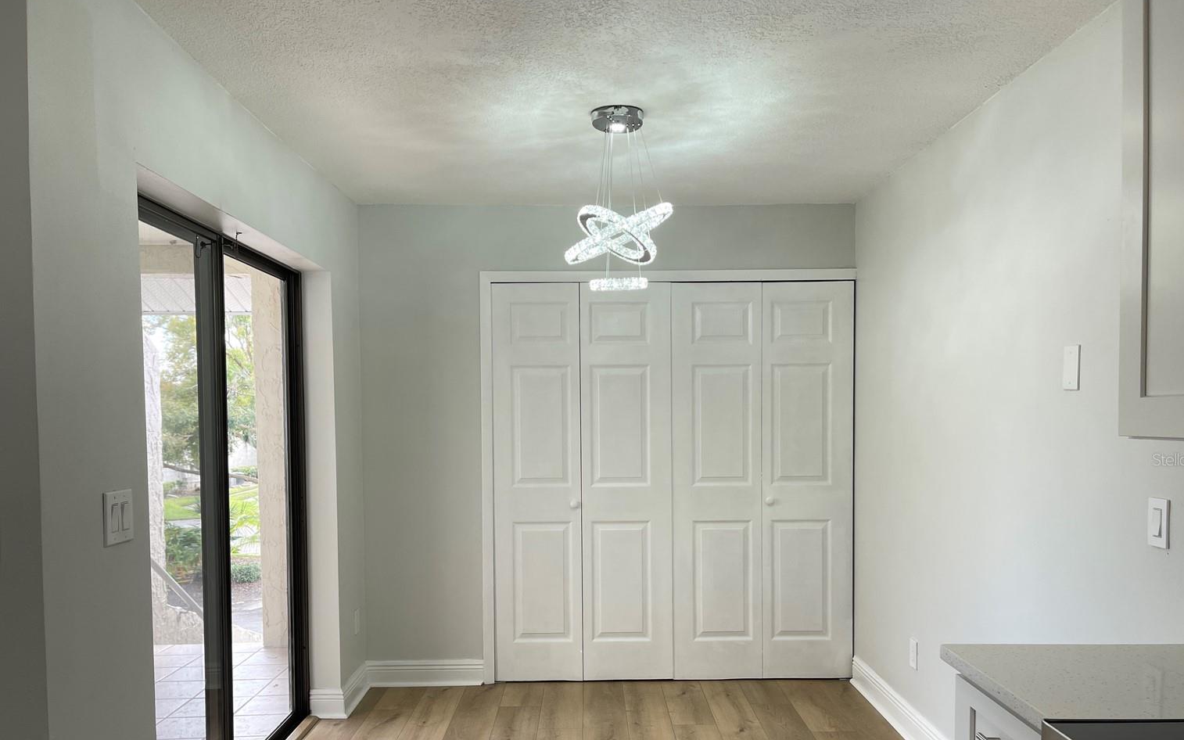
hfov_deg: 66.5
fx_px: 903
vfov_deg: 44.2
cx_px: 601
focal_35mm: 28
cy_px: 459
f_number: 1.6
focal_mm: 5.1
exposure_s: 1/120
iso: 40
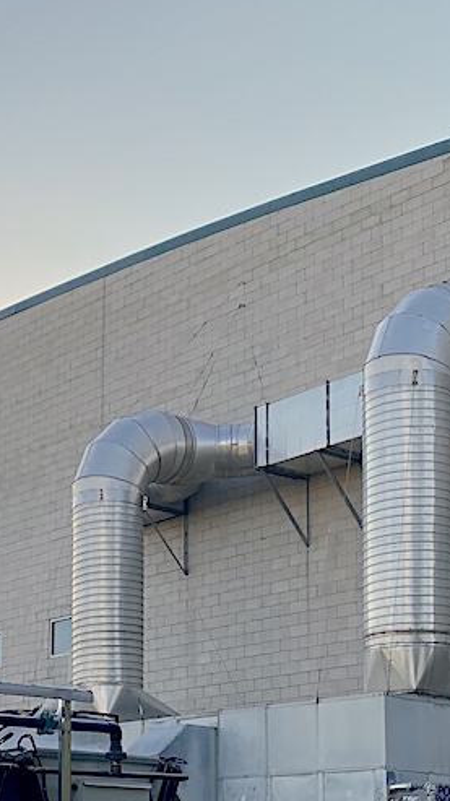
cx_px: 6
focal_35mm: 69
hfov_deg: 17.1
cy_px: 687
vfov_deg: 29.6
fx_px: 1465
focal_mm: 4.25
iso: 32
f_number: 1.8
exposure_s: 1/2625
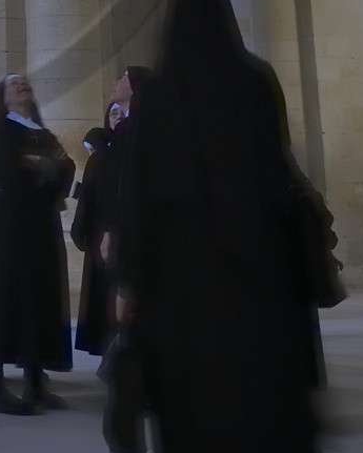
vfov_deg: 19.4
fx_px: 1191
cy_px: -185
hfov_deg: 16.4
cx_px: -109
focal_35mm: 89
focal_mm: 17
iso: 100
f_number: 8
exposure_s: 1/4
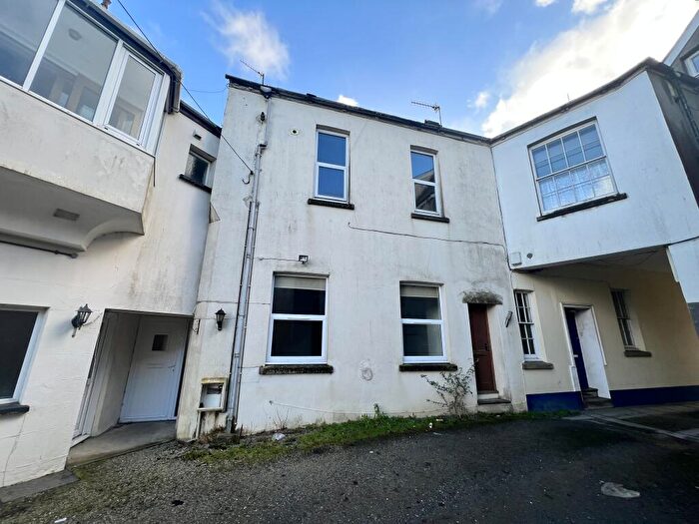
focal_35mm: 13
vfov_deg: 89.9
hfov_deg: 106.2
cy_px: 262
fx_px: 263
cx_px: 350
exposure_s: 1/223
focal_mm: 1.57
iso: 32
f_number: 1.8
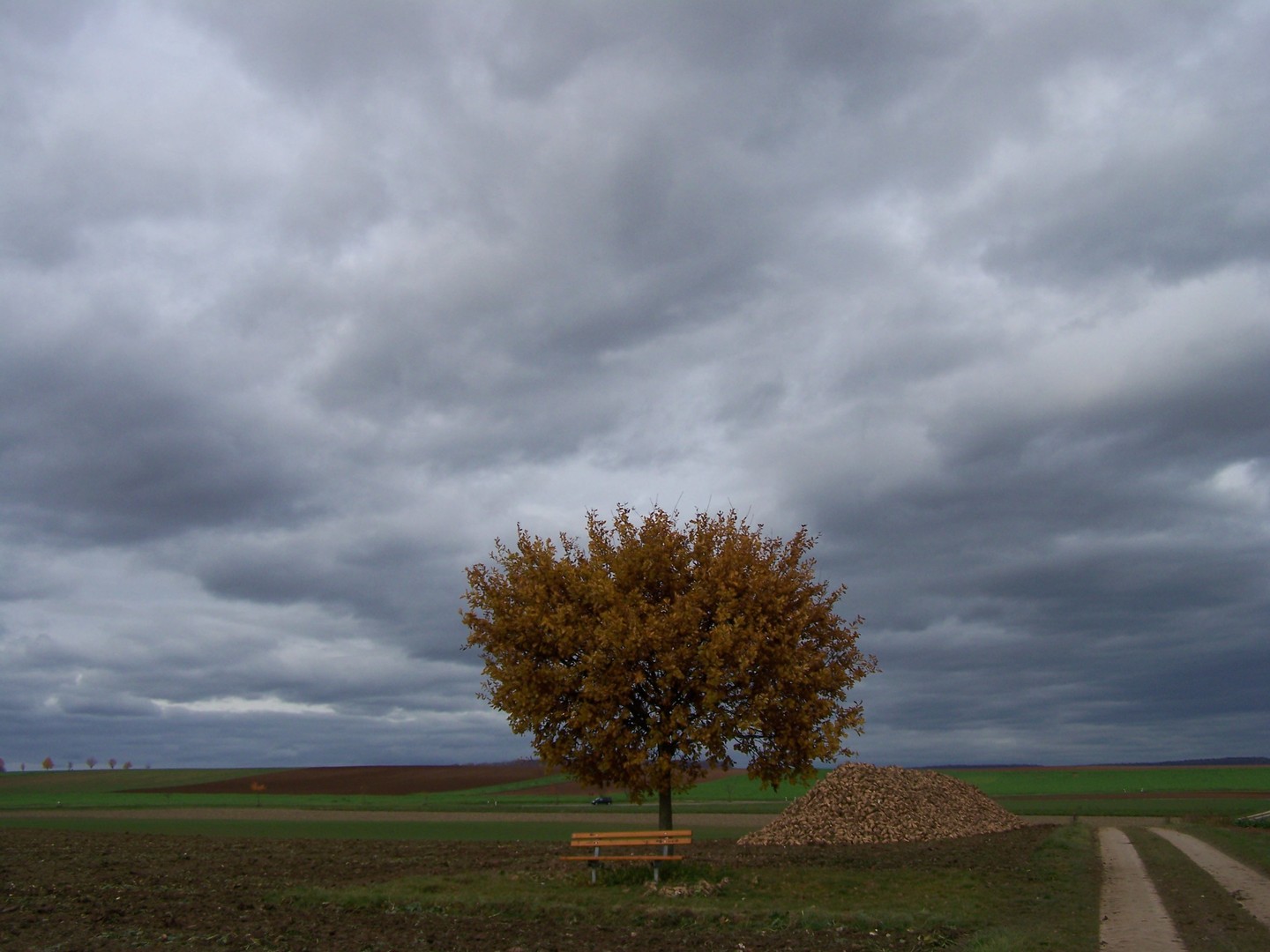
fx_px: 1394
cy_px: 476
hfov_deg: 49.0
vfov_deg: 37.7
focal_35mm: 38
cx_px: 635
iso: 64
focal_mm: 6.3
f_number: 4
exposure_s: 1/640
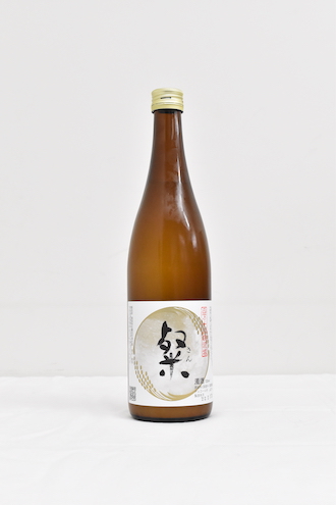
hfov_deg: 25.8
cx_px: 168
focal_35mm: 52
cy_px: 252
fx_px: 735
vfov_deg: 37.9
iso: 3600
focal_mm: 35
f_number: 11
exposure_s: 1/60
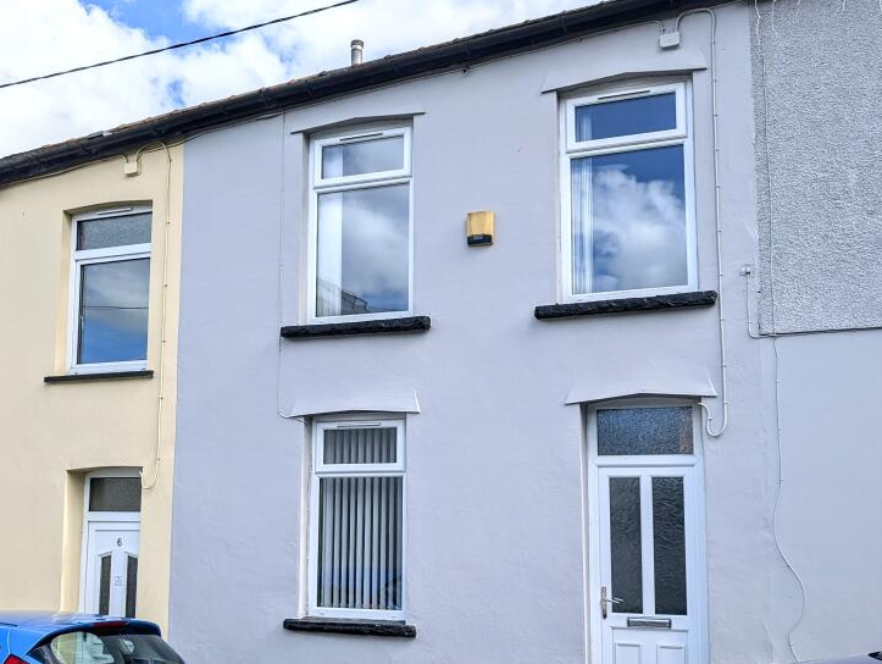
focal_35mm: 34
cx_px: 432
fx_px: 867
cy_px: 410
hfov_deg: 53.9
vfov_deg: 41.6
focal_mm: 6.9
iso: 19
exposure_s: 1/1290
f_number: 1.68
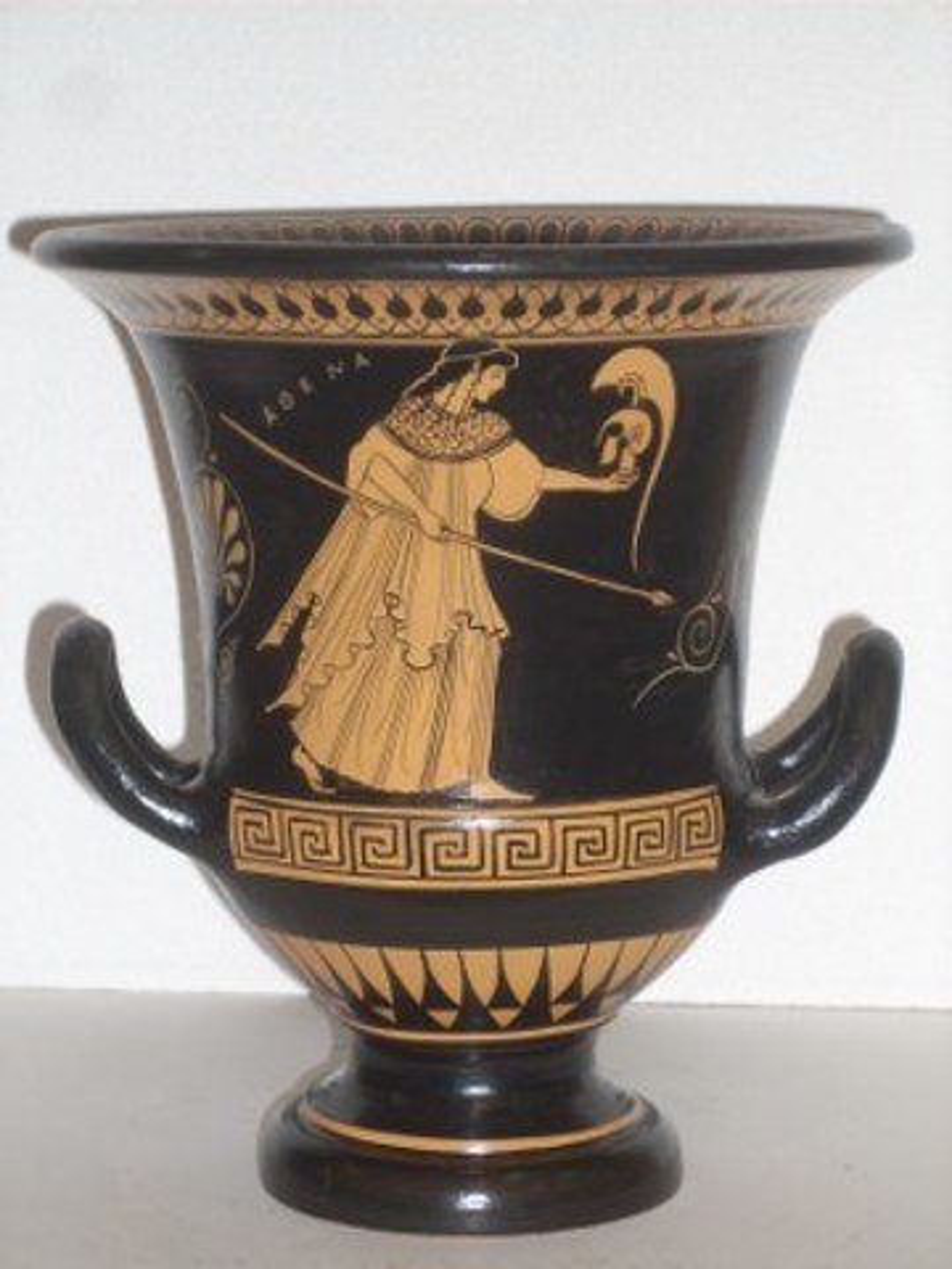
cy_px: 634
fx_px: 4144
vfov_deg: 17.4
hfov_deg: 13.1
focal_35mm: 113
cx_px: 476
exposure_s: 1/60
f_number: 5.2
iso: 64
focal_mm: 18.6
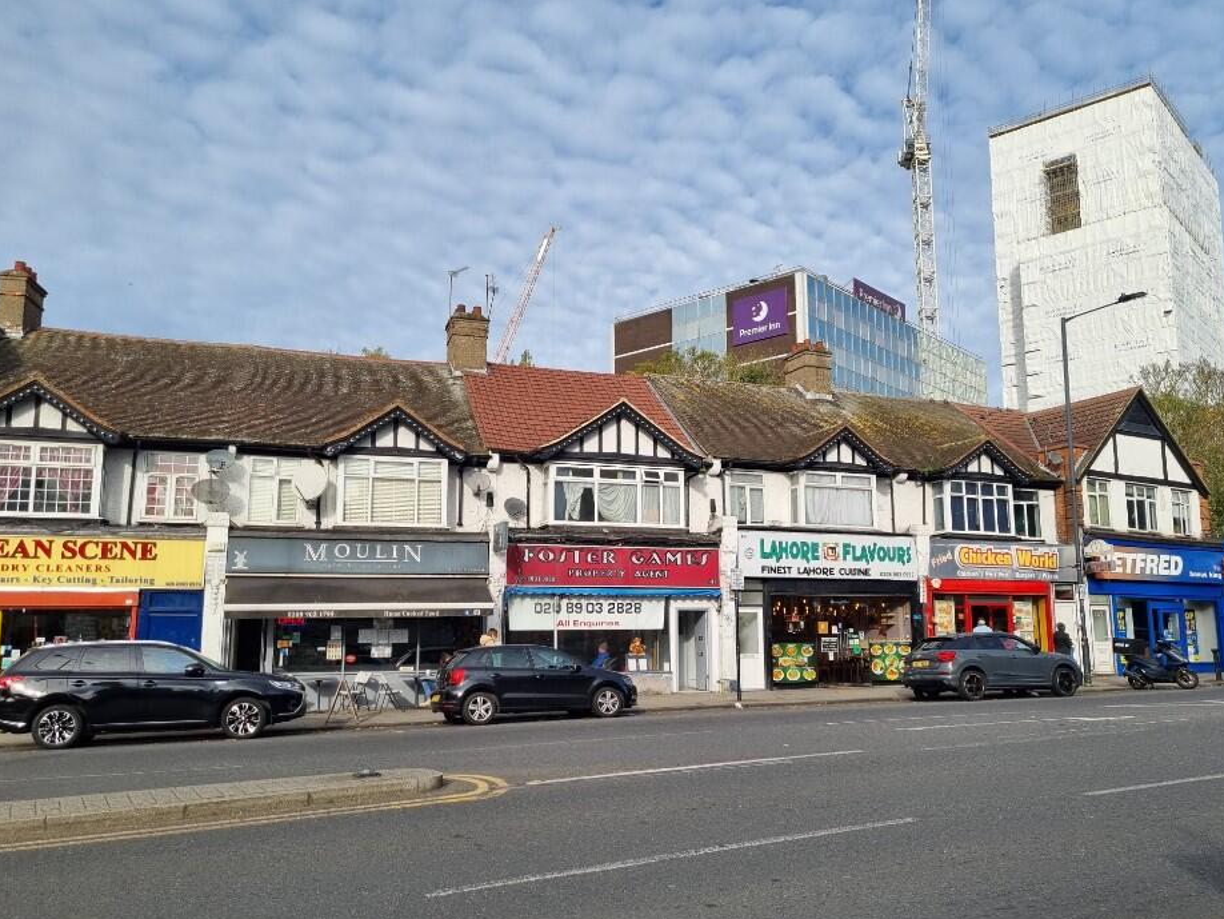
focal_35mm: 29
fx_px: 1026
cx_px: 677
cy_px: 488
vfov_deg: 48.2
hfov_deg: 61.5
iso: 50
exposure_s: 1/2256
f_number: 1.8
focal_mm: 5.4
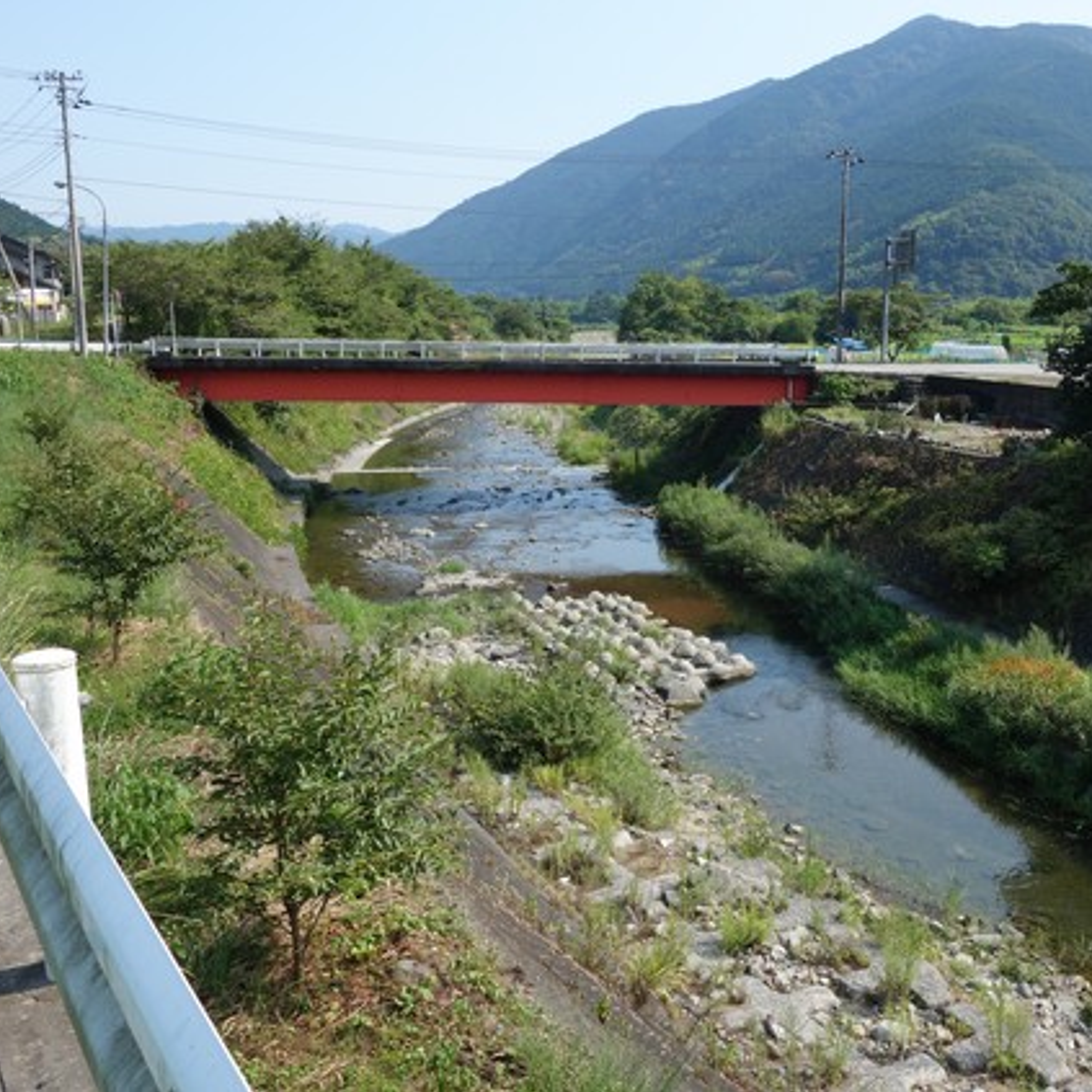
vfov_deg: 46.0
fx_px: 1285
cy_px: 543
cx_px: 661
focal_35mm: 36
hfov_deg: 45.8
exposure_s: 1/320
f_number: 5.6
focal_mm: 10.4
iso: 125
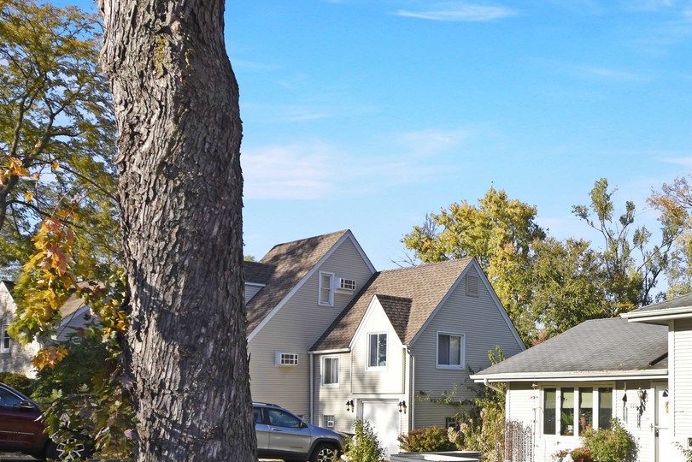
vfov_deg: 33.1
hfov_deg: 44.4
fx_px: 750
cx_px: 642
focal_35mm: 39
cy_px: 378
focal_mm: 13
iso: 100
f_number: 7.1
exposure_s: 1/200
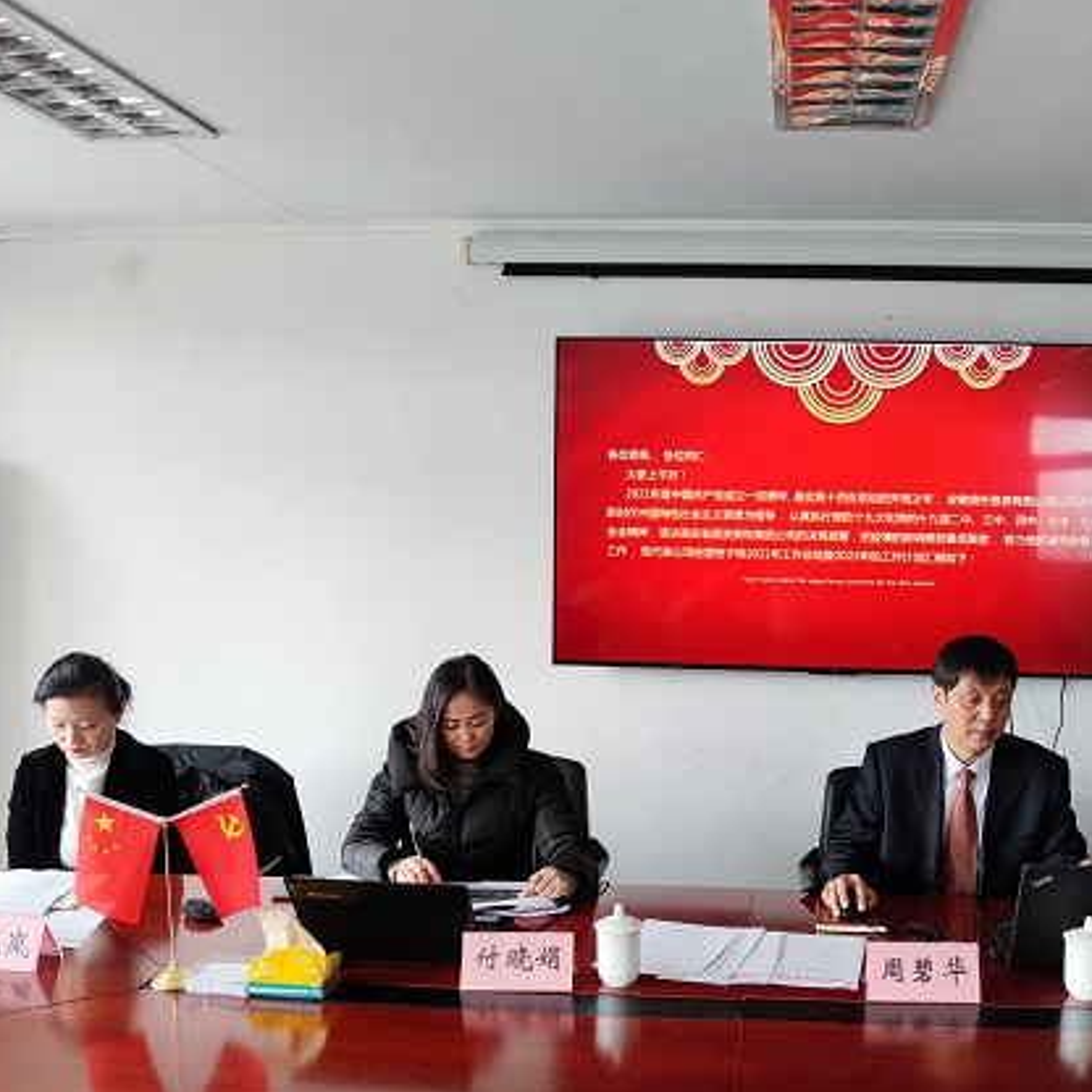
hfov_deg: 47.7
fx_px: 1213
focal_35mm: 34
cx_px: 724
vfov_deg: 48.4
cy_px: 601
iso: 168
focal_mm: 6.78
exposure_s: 1/100
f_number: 1.85
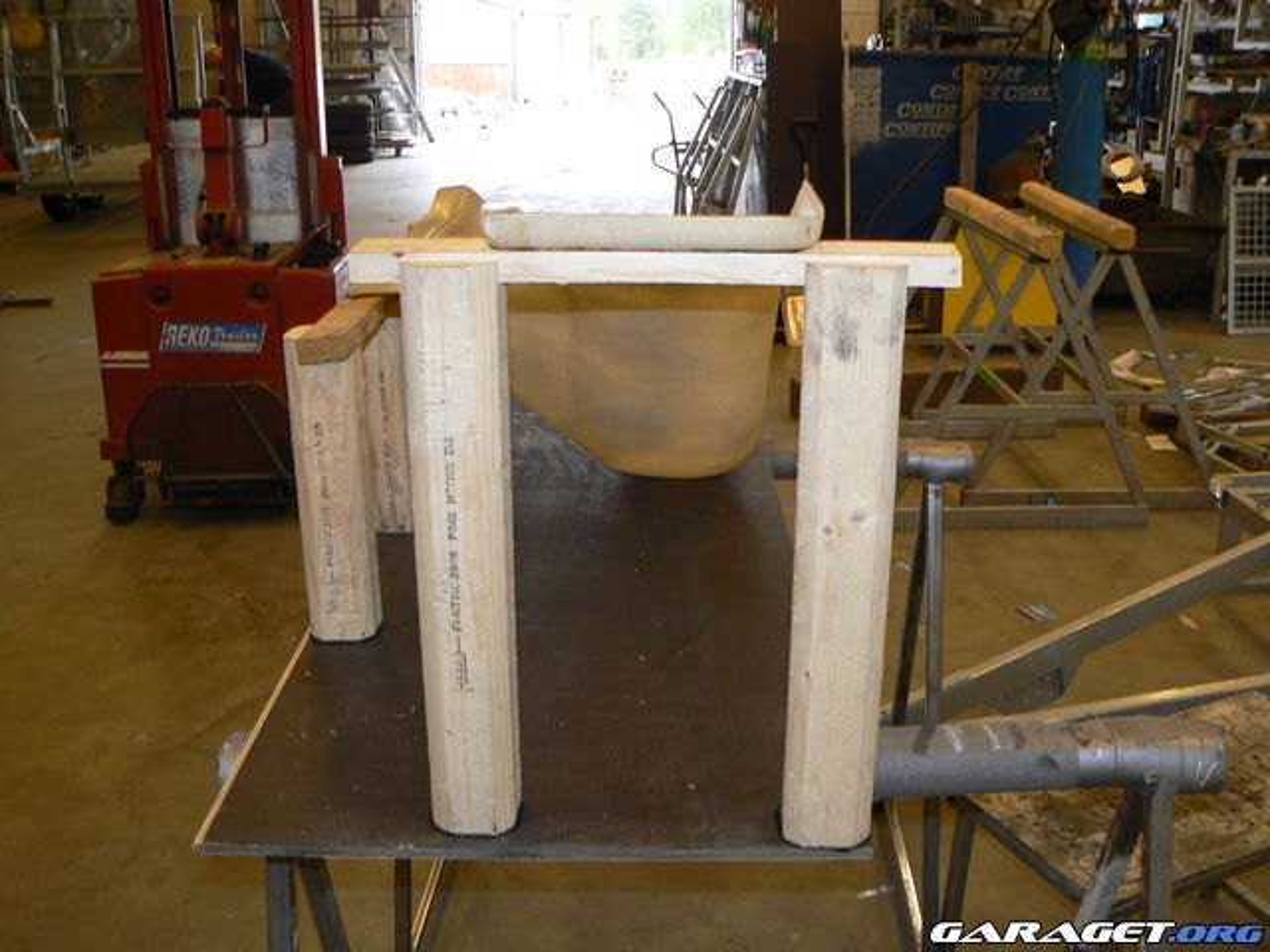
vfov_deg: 39.7
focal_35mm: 36
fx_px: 1321
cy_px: 476
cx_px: 635
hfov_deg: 51.4
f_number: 2.8
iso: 100
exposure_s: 1/30
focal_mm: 6
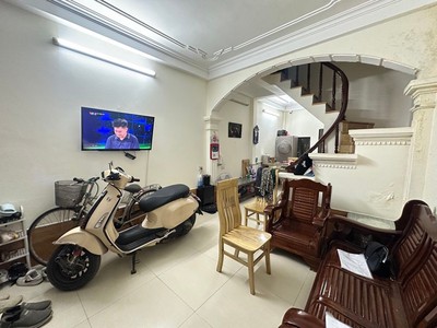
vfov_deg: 85.7
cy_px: 164
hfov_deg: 102.1
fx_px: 177
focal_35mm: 14
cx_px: 218
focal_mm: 2.22
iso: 500
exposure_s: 1/50
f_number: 2.2
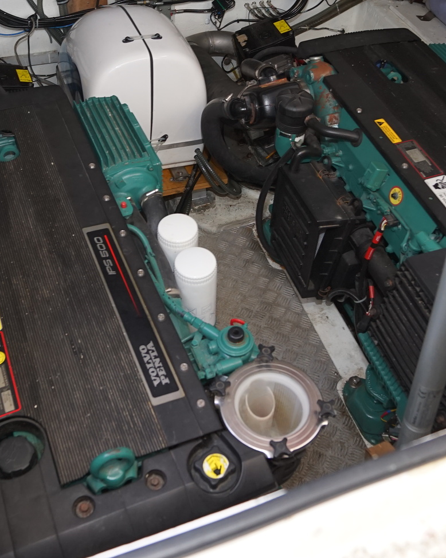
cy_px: 170
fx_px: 677
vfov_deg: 43.9
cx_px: 198
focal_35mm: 41
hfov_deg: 36.4
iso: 500
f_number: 4
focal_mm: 17
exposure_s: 1/160
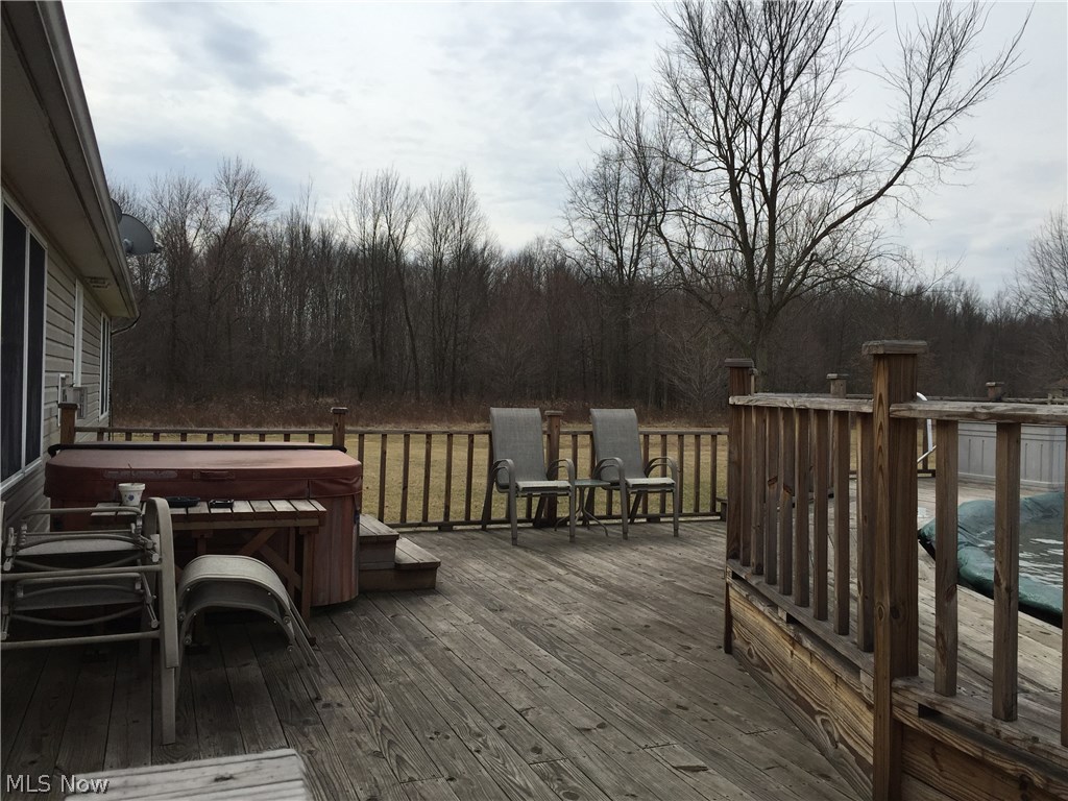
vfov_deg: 48.2
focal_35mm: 29
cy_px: 400
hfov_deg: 61.7
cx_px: 534
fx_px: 895
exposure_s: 1/2475
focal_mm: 4.15
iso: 32
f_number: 2.2
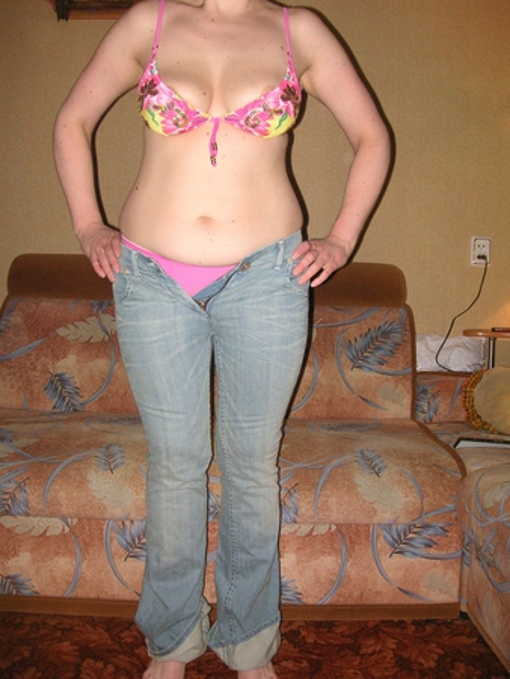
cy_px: 340
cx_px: 255
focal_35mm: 37
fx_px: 726
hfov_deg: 38.7
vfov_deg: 50.1
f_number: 2.8
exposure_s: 1/45
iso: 160
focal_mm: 6.1
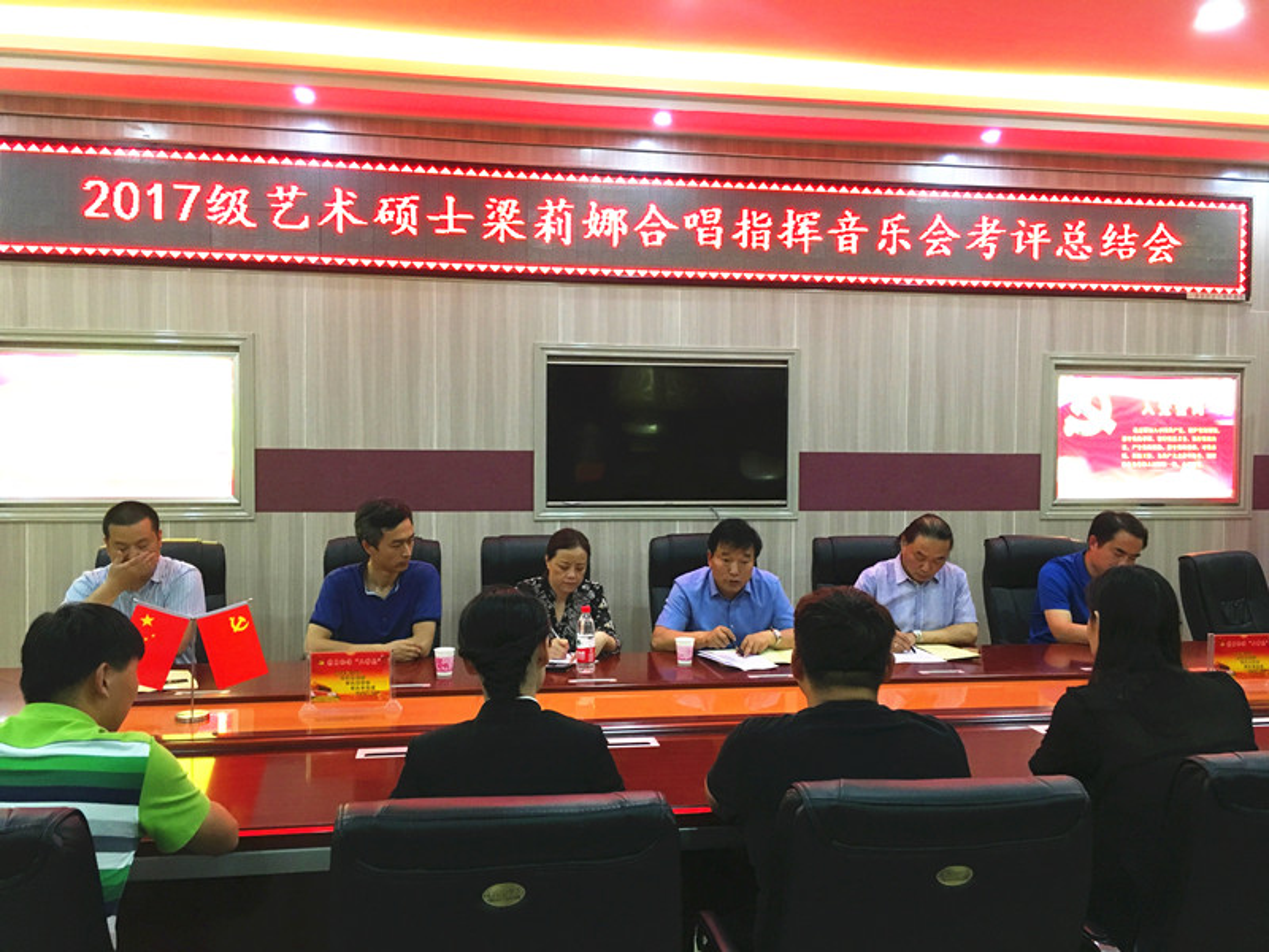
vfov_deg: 48.2
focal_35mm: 29
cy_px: 476
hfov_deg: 61.7
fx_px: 1063
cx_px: 634
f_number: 2.2
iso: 200
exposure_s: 1/33
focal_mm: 4.15
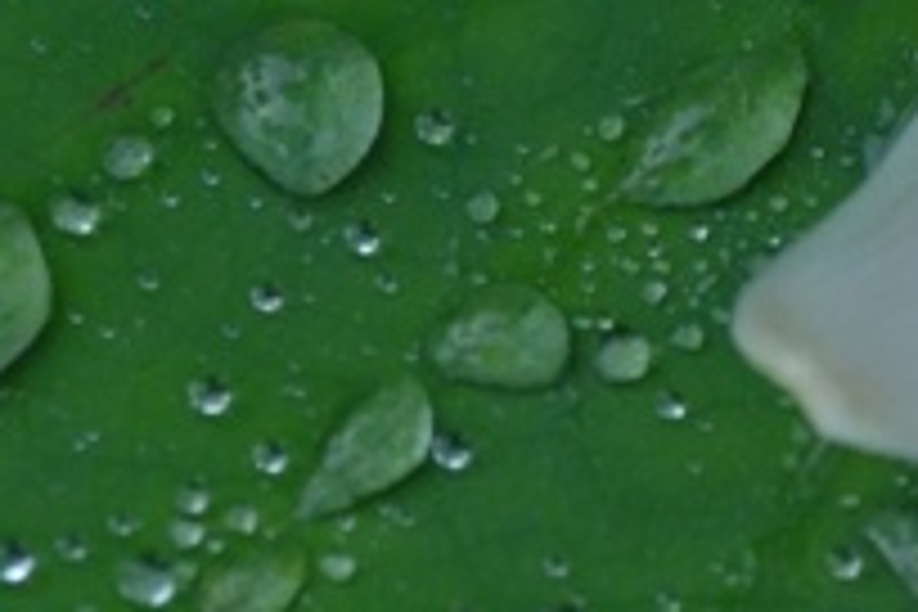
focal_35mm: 678
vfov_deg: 2.0
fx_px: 17288
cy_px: -124
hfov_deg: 3.0
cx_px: 1148
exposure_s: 1/400
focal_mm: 90
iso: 400
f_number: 6.3
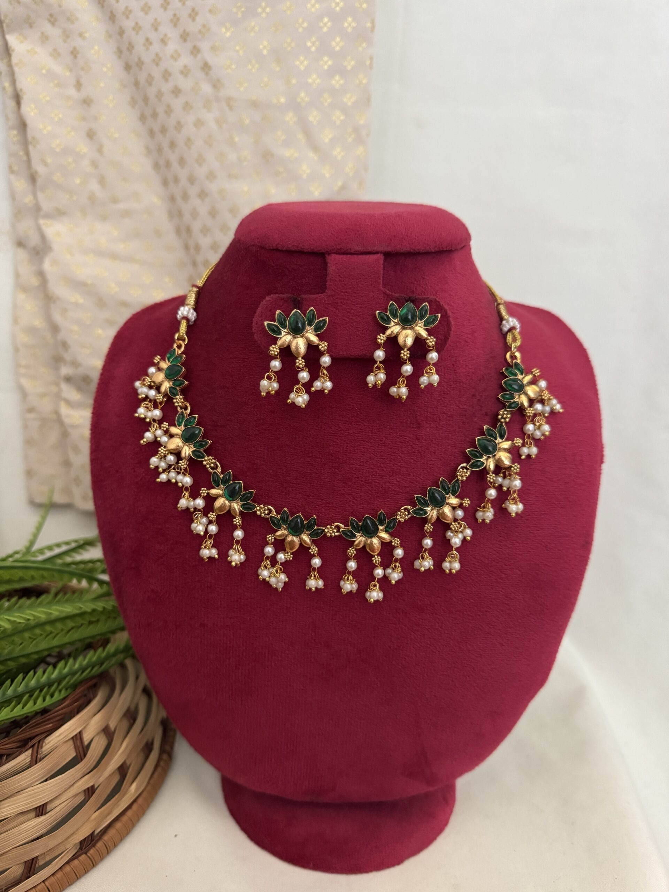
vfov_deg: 71.6
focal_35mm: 24
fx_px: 618
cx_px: 334
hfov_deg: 56.8
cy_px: 446
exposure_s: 1/60
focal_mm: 6.76
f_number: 1.78
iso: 800
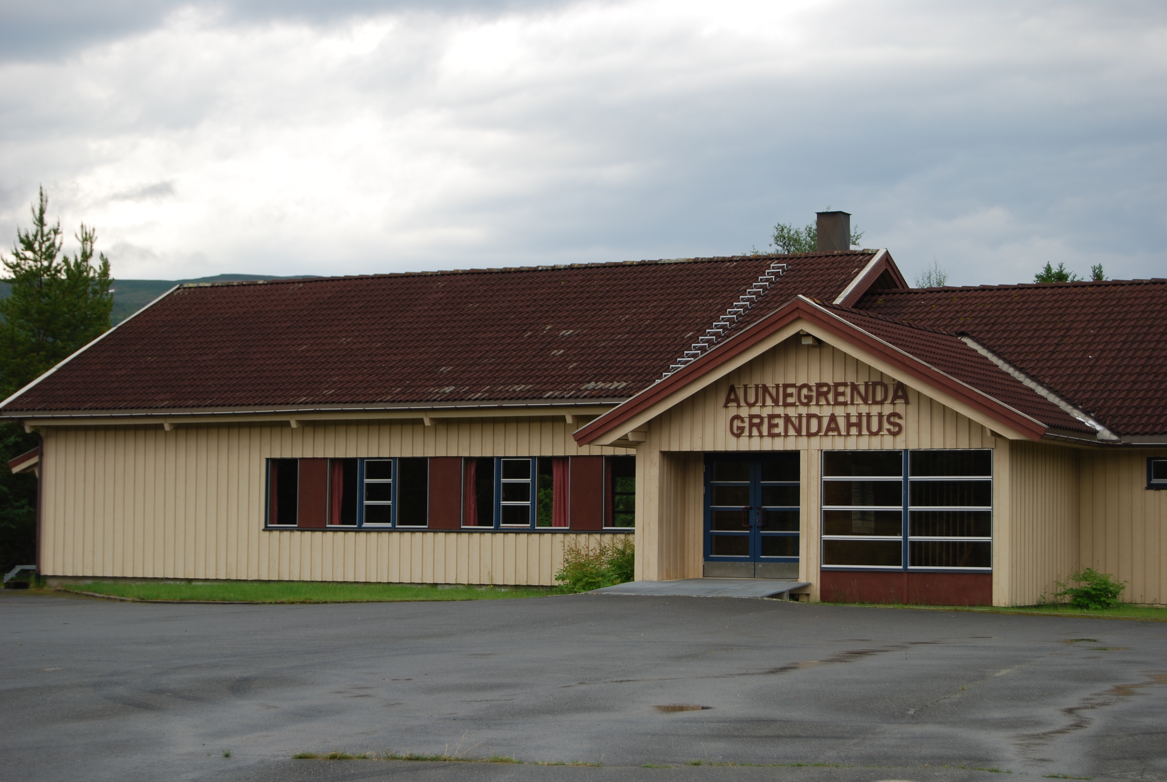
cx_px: 584
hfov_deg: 28.0
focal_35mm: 72
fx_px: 2337
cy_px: 391
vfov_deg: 19.0
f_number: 5.6
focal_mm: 48
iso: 110
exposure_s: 1/125
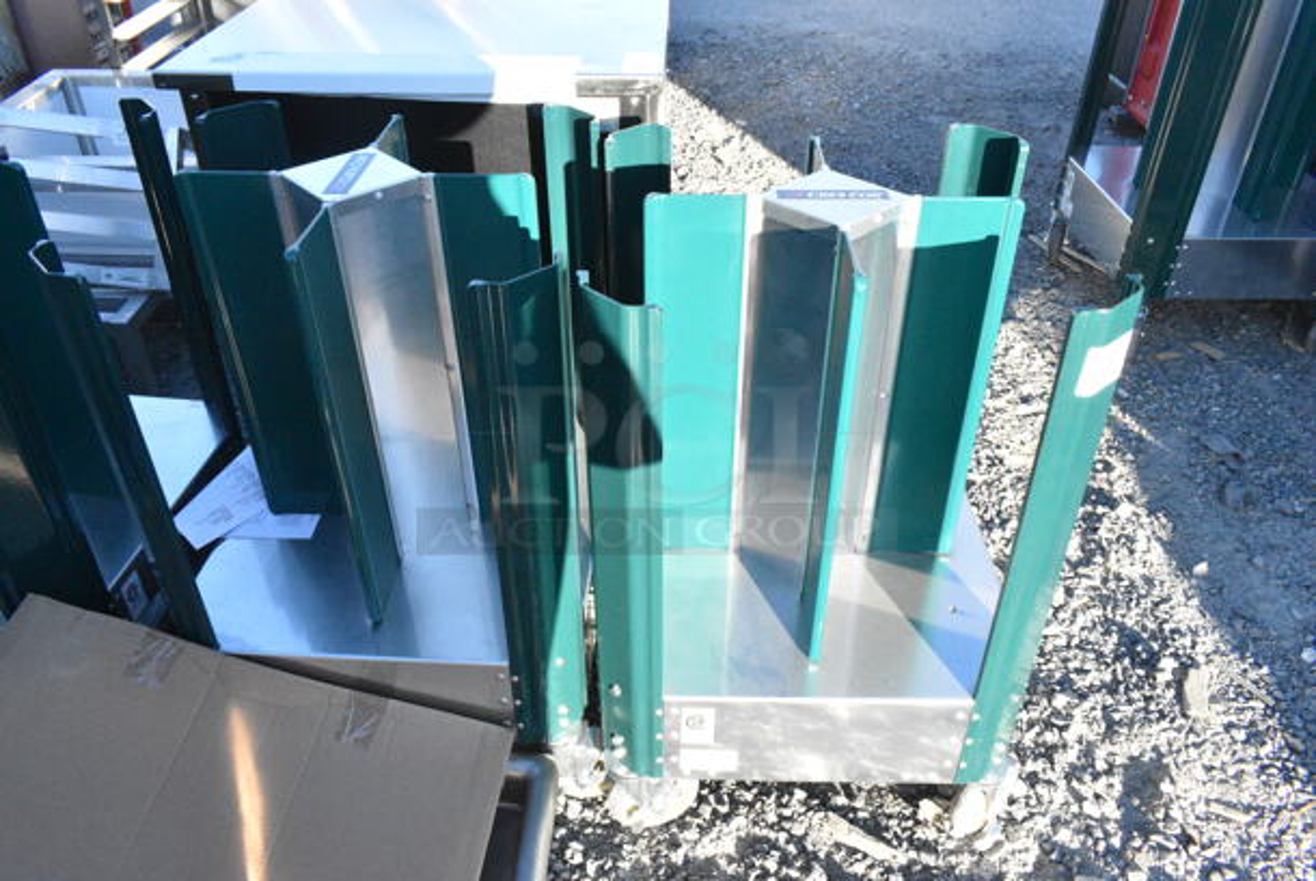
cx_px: 658
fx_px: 988
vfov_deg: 48.0
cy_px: 440
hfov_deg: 67.3
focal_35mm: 27
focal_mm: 18
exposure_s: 1/1000
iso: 6400
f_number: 16
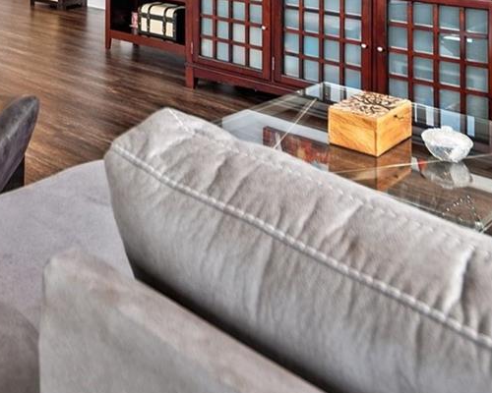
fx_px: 655
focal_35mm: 45
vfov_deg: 27.7
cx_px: 50
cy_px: -122
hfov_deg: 38.4
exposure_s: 1/15
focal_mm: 10
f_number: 3.5
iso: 280
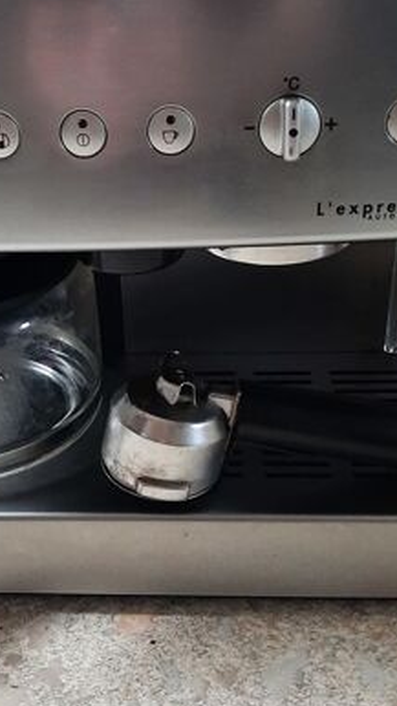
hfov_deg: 25.2
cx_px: 121
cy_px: 349
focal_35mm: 47
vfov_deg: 43.7
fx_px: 880
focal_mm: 3.93
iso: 200
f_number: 1.7
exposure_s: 1/25
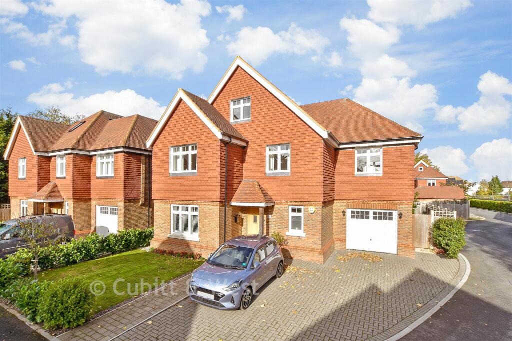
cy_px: 170
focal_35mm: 15
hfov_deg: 100.4
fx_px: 213
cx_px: 256
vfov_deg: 77.3
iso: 160
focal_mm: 10
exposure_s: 1/250
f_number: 8
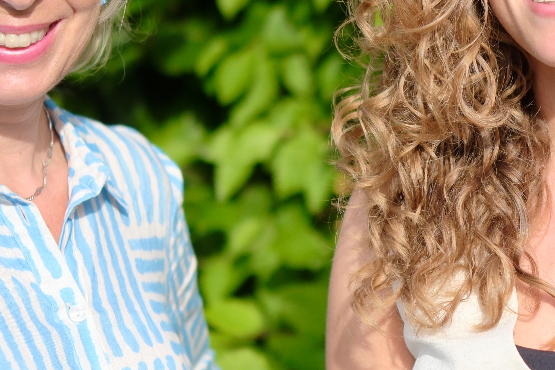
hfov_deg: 10.1
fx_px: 3145
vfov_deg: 6.7
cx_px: 331
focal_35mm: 204
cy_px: 111
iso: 250
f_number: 1.2
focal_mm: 56
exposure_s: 1/8000
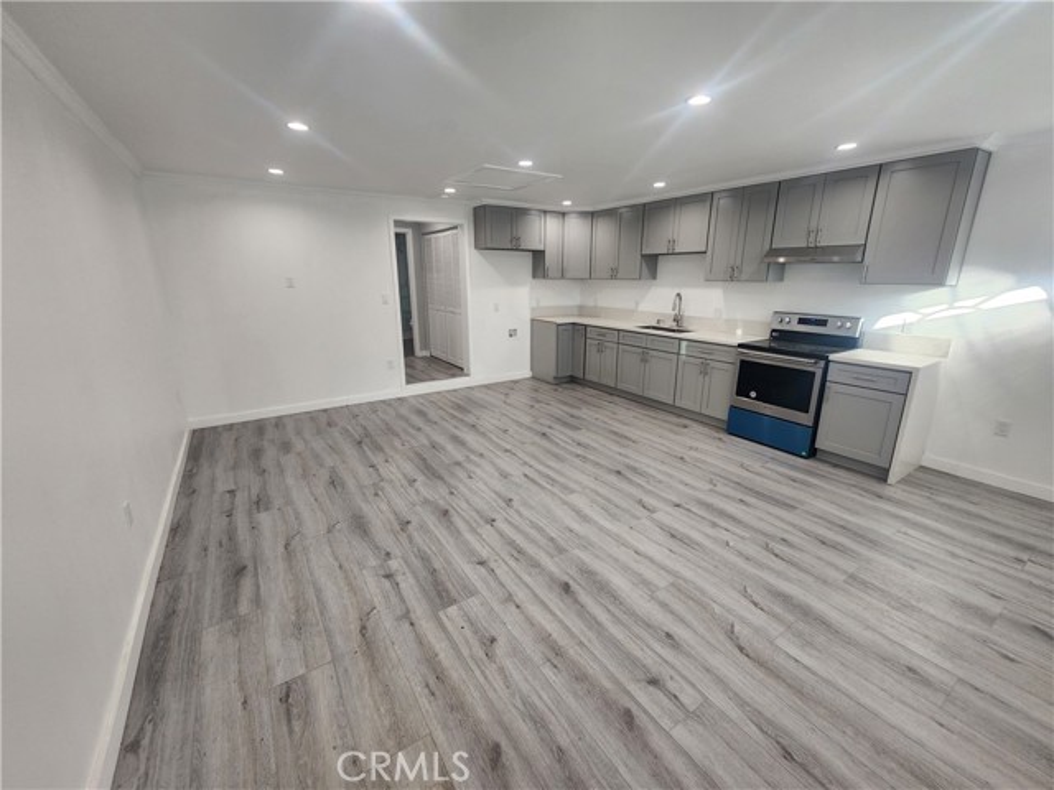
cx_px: 527
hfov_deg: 106.2
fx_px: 396
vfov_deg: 89.9
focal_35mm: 13
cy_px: 395
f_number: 2.2
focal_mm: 2.2
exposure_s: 1/60
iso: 100
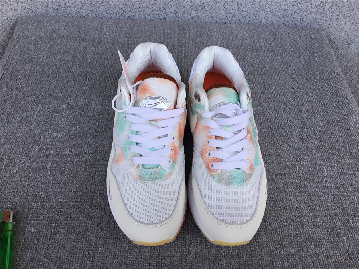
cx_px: 180
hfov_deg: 58.4
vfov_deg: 45.4
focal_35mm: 31
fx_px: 321
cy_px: 134
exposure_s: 1/448
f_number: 2.4
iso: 25
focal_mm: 3.3
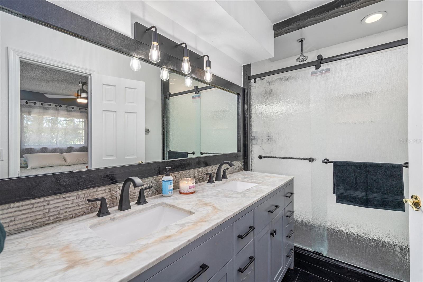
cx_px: 212
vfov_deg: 73.7
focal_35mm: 16
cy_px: 141
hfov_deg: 96.7
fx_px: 188
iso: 250
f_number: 8
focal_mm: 16
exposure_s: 1/13
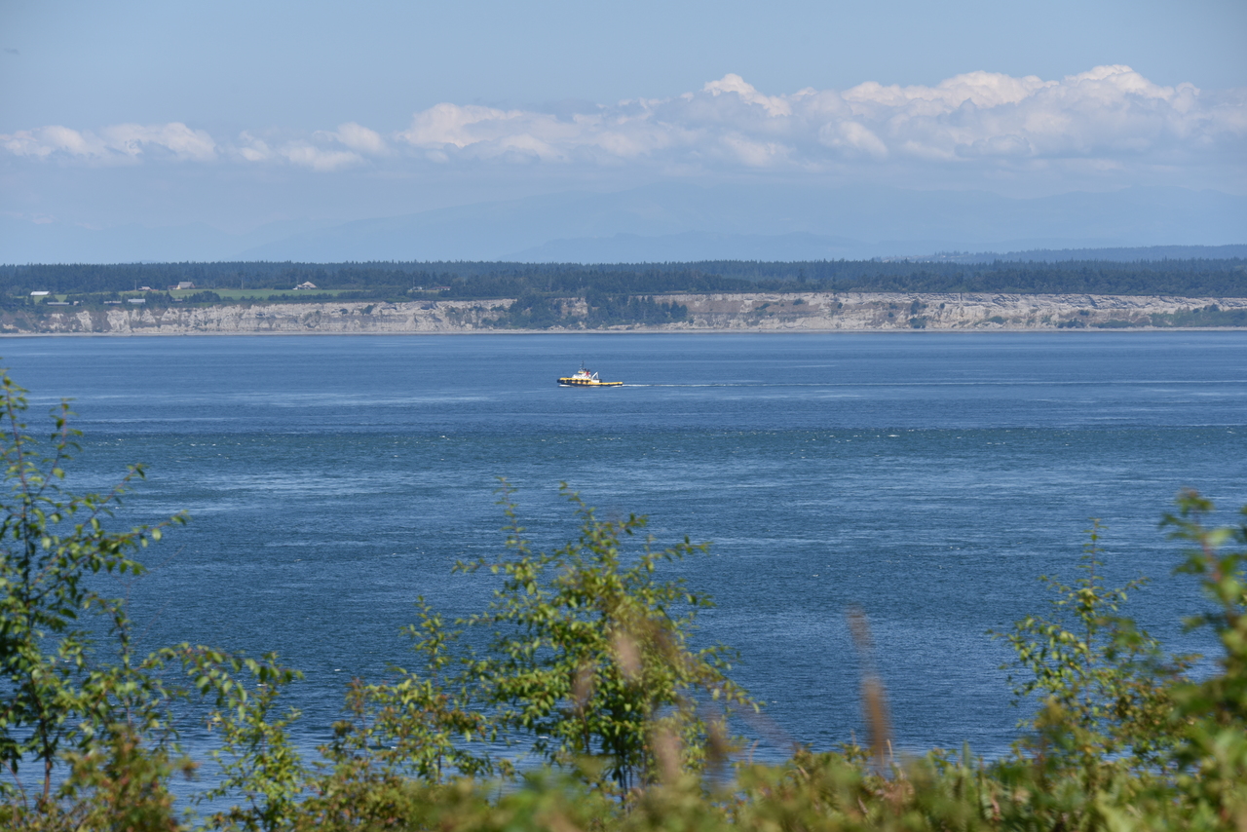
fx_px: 5197
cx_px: 624
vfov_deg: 9.2
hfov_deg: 13.7
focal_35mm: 150
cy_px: 416
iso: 100
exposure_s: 1/320
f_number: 9
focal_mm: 150
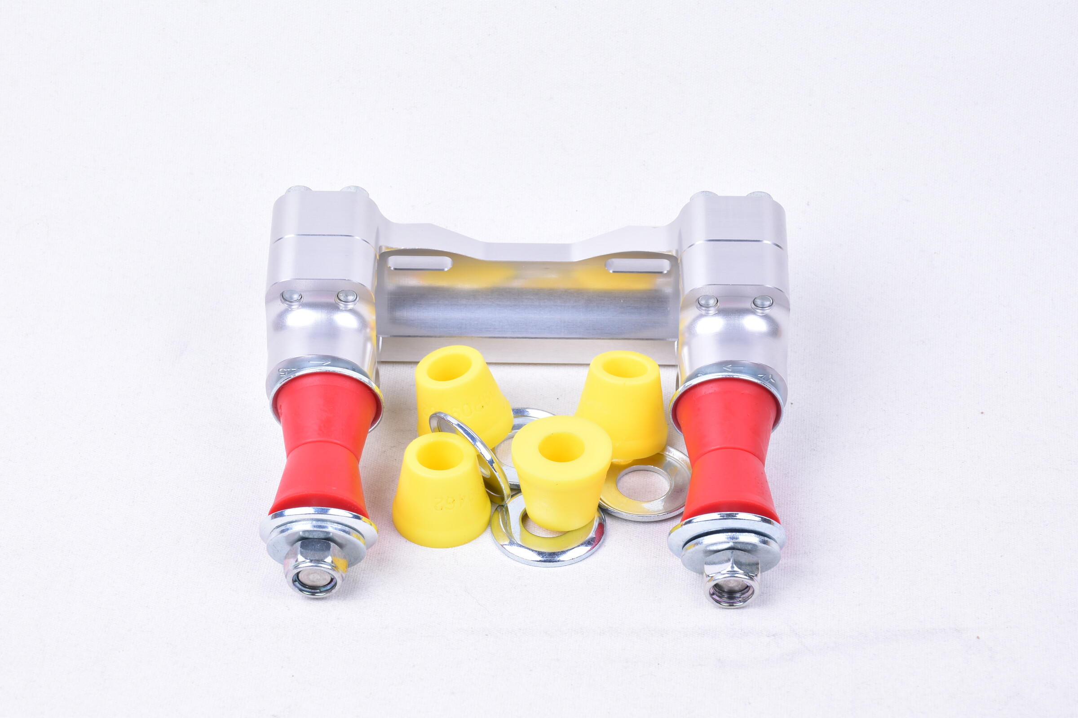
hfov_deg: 19.5
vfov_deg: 13.0
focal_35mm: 105
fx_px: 3144
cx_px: 539
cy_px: 359
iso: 100
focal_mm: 70
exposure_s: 1/100
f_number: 11
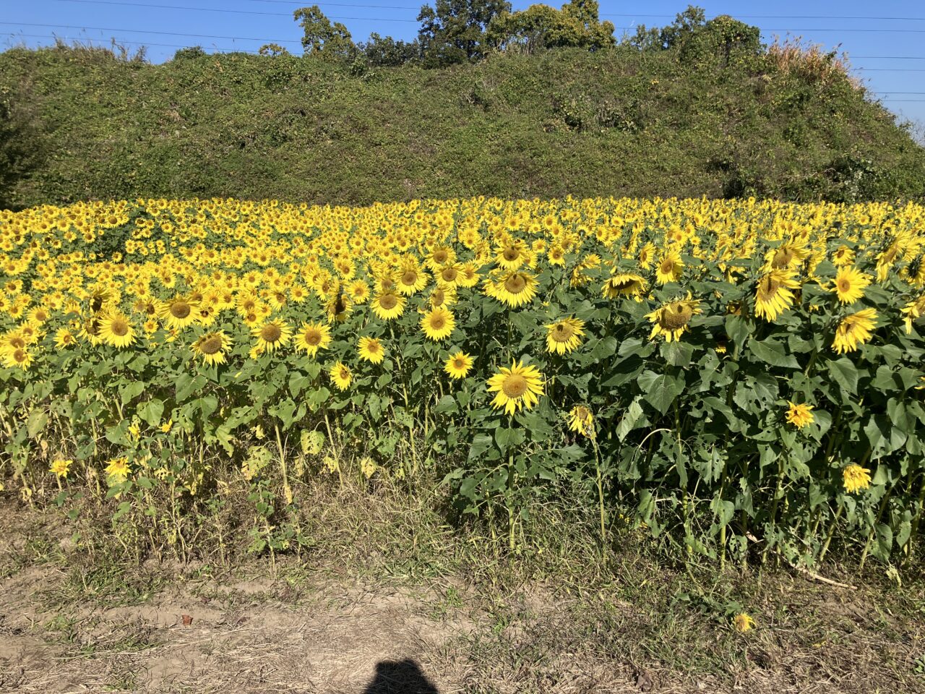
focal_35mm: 28
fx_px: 748
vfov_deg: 49.7
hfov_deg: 63.4
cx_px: 462
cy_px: 347
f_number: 1.8
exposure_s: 1/2024
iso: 32
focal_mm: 3.99
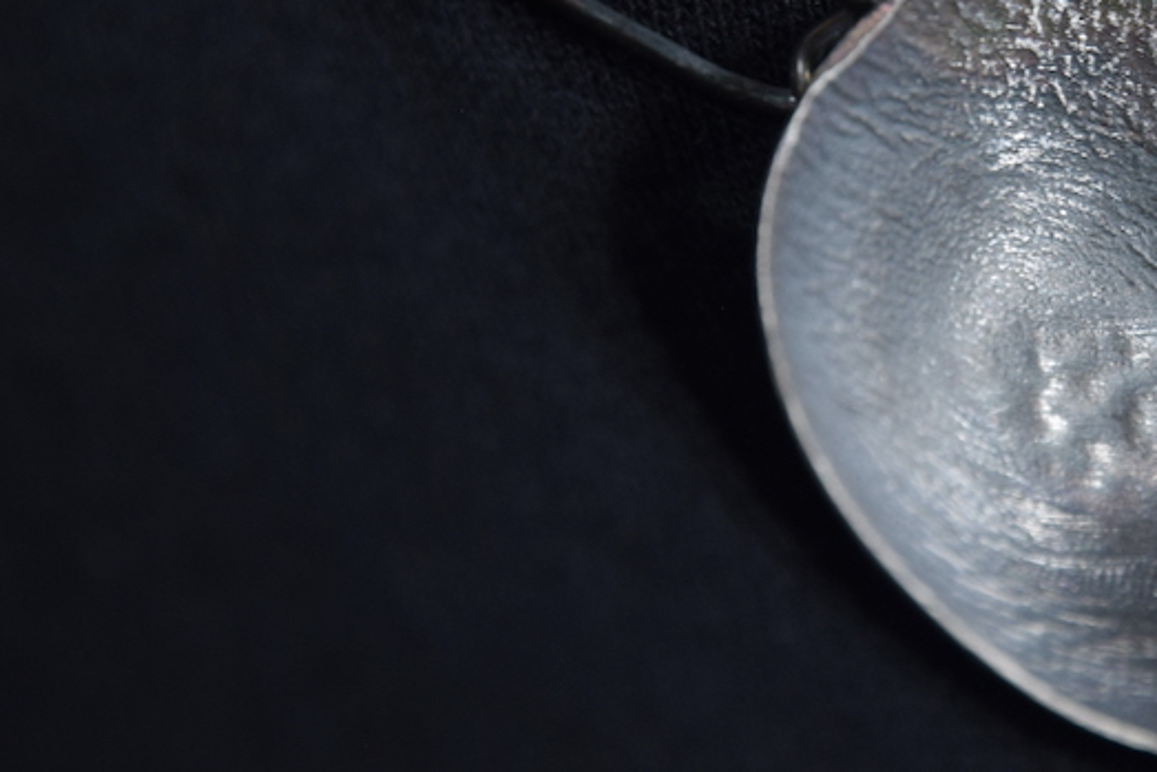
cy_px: 84
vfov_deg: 3.8
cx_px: 1093
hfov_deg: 5.6
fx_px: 11747
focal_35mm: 365
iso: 400
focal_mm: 85
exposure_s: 1/100
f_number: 5.6
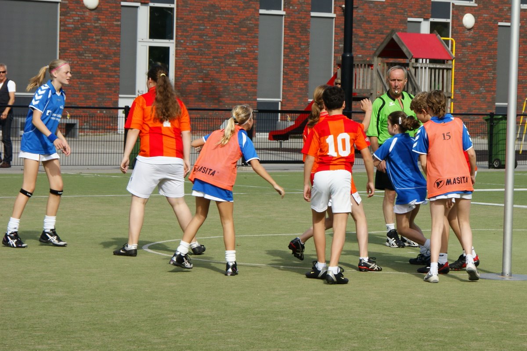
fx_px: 1646
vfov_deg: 12.2
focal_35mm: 112
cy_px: 176
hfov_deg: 18.2
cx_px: 264
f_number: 9
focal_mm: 75
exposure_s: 1/400
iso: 200
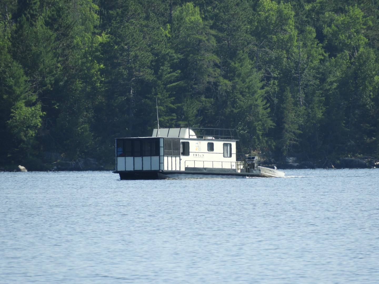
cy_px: 142
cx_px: 190
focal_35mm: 800
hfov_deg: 2.5
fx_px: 8759
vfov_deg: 1.9
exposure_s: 1/400
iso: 100
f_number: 5.6
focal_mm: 143.3
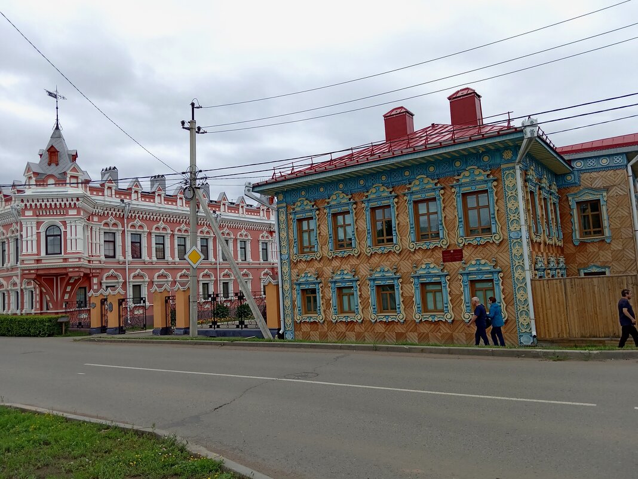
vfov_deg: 49.7
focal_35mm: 28
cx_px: 319
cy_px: 240
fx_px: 516
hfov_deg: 63.4
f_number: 1.8
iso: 102
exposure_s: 1/931
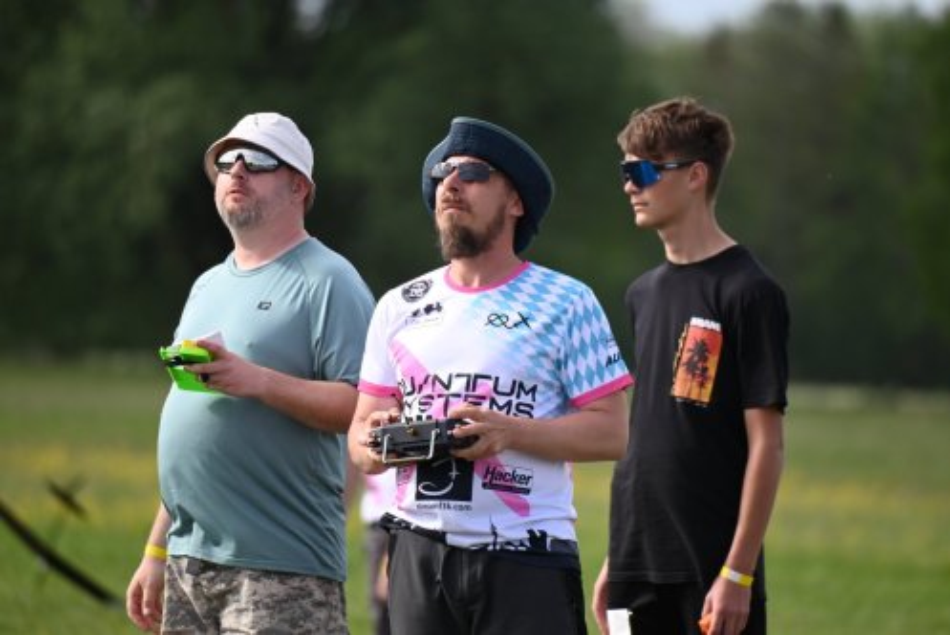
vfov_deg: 3.4
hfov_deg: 5.2
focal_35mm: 400
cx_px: 475
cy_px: 318
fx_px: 10561
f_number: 6.3
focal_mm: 400
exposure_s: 1/2000
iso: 1000
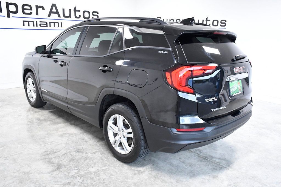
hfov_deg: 57.2
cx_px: 140
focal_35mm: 33
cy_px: 94
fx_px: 258
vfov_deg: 40.0
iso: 2500
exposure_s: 1/160
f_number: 6.3
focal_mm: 22
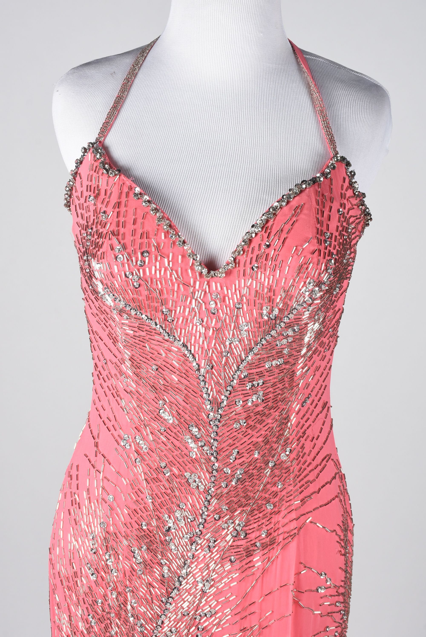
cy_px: 318
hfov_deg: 18.2
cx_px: 213
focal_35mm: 75
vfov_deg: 27.0
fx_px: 1329
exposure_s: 1/125
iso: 200
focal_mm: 50
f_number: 13
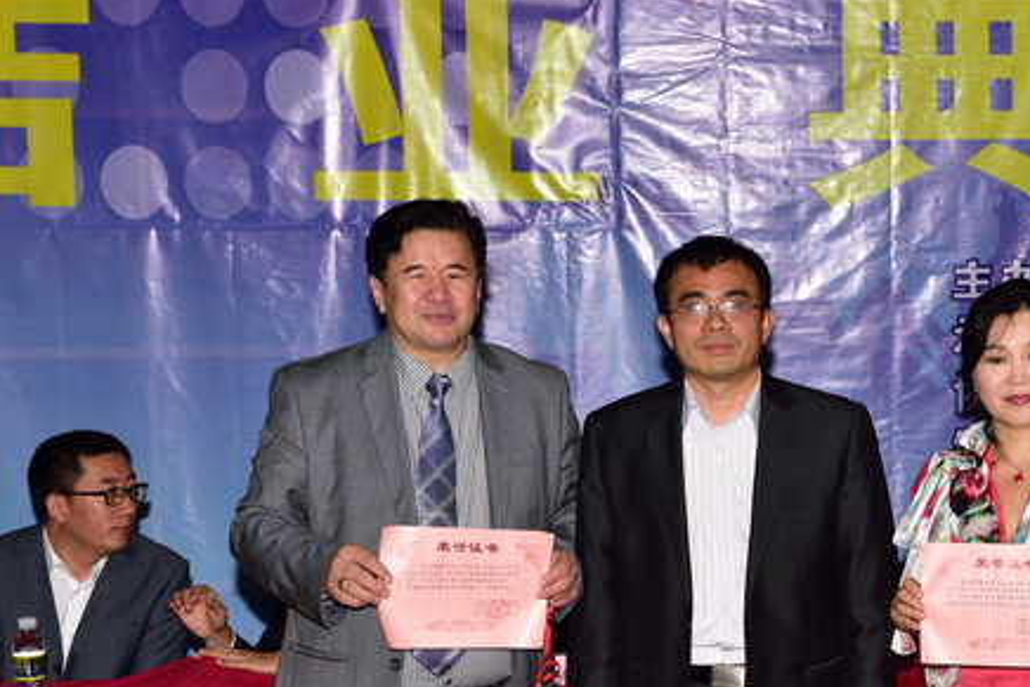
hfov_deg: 26.1
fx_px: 2204
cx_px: 711
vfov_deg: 17.6
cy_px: 509
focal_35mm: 77
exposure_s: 1/160
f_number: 5.6
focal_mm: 48
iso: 400
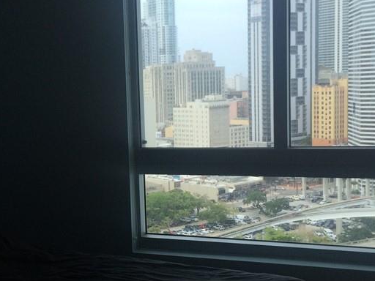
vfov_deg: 25.2
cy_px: 161
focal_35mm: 58
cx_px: 78
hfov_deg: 32.4
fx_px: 628
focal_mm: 4.15
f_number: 2.2
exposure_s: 1/774
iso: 32
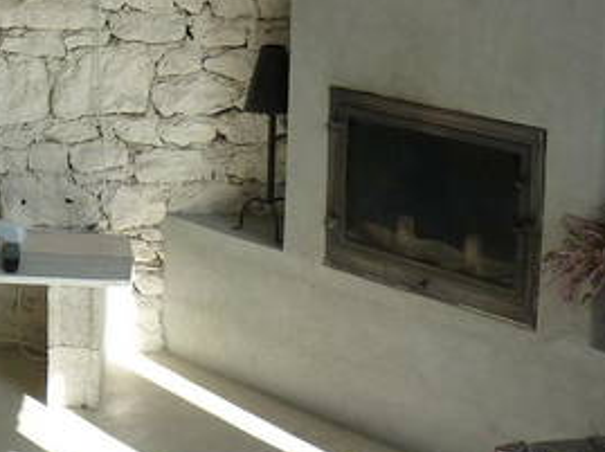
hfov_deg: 18.8
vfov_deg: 14.9
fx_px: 1693
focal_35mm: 97
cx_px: -182
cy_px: 0
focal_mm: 5.5
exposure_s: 1/100
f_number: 2.8
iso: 80
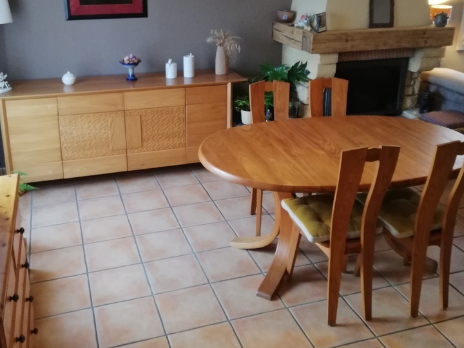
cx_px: 216
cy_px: 118
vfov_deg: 38.3
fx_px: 496
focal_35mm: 37
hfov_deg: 50.1
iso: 400
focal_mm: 3.81
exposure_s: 1/25
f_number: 2.2
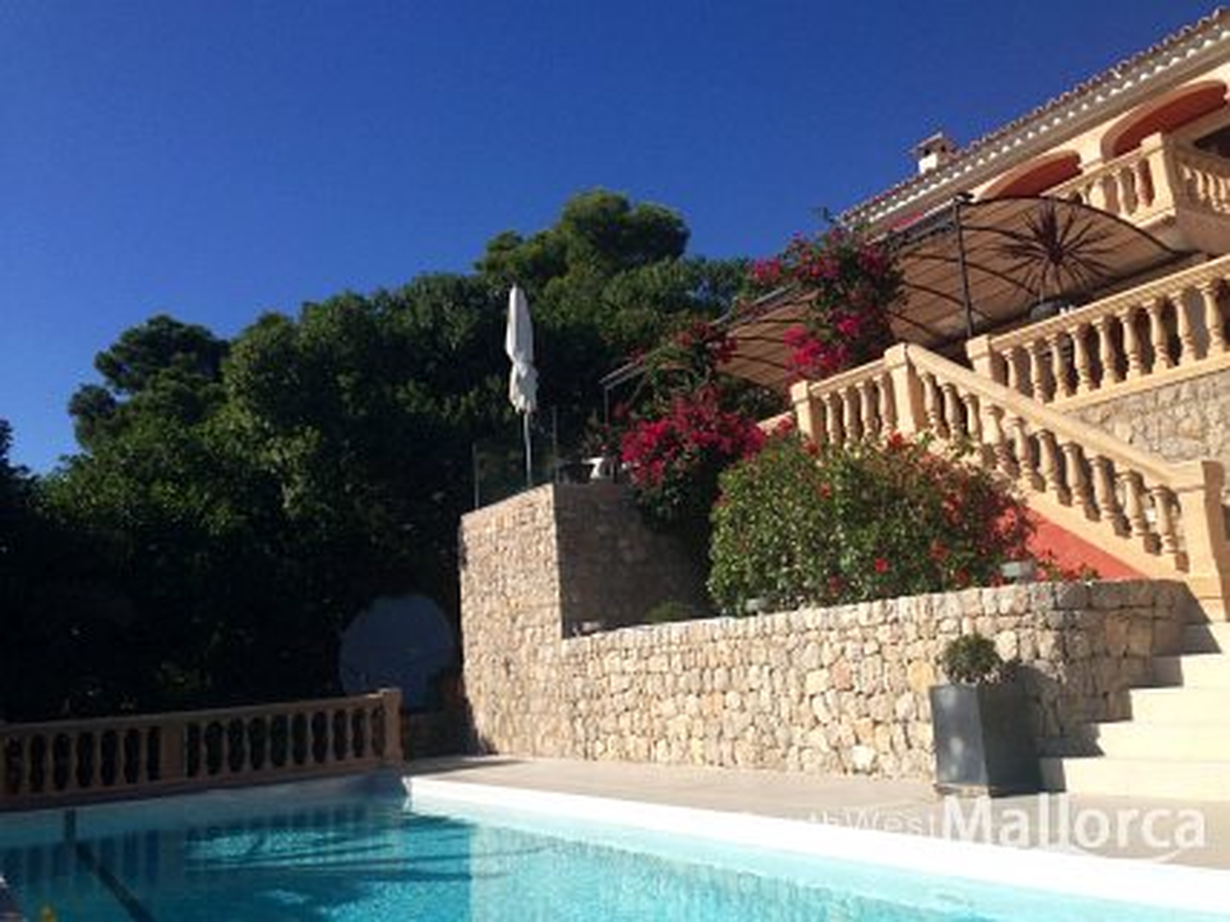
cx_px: 615
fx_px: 1172
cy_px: 461
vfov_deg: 42.9
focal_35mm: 33
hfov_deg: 55.4
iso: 50
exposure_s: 1/1642
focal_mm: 4.13
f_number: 2.4
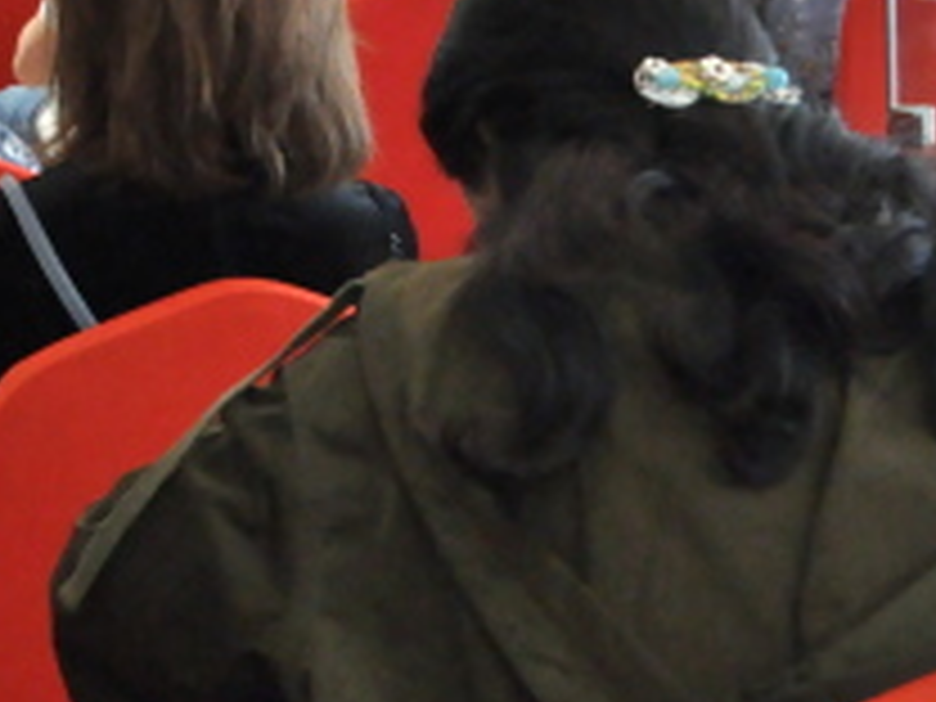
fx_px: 3650
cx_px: -594
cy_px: -207
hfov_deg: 13.5
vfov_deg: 10.7
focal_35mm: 135
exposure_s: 1/80
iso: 2800
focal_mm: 26
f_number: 6.3
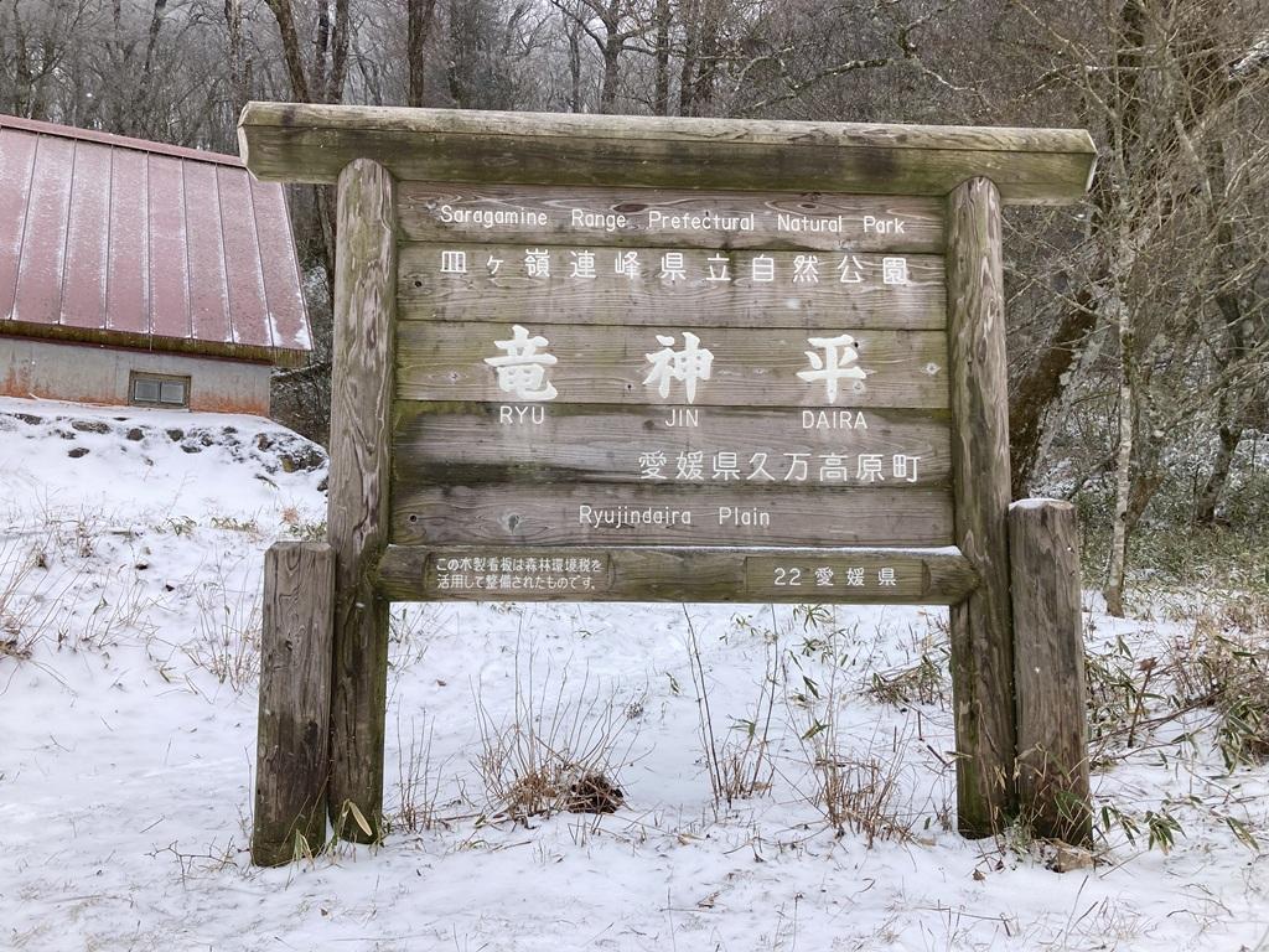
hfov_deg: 63.4
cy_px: 476
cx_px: 634
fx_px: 1026
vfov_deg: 49.7
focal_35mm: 28
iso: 20
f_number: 1.8
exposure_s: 1/774
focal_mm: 4
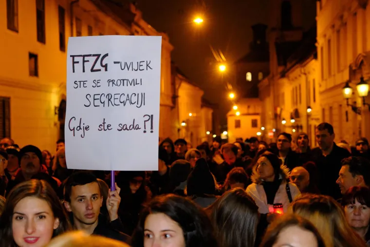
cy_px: 124
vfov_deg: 21.9
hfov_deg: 32.4
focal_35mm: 62
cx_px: 185
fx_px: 637
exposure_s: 1/125
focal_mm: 41.4
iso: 6400
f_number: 2.8
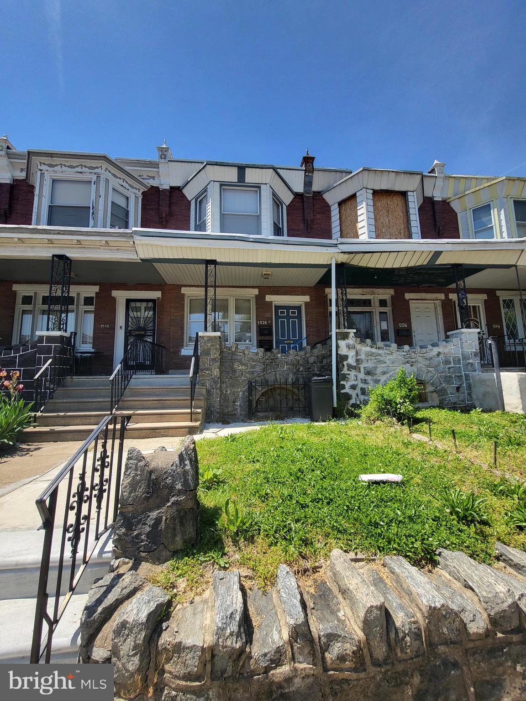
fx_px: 263
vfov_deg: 106.2
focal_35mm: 13
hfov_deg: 89.9
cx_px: 263
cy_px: 350
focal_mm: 1.74
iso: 32
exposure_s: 1/711
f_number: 2.2
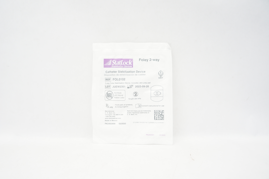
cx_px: 134
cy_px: 90
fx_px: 202
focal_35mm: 27
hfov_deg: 67.4
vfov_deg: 47.8
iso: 400
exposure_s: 1/80
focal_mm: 18
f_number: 4
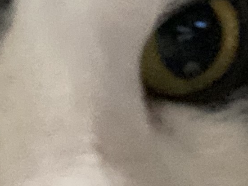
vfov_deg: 8.8
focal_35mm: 168
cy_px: -5
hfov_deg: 11.4
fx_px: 1204
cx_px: 338
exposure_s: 1/20
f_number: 2.2
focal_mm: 2.71
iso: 640
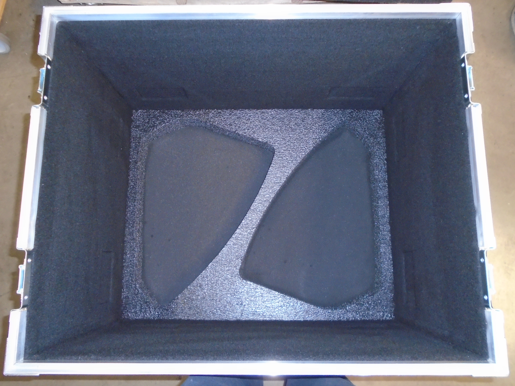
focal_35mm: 26
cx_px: 258
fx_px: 387
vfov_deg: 53.1
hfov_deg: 67.3
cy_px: 193
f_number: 3.2
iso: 400
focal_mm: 4.6
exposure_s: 1/30
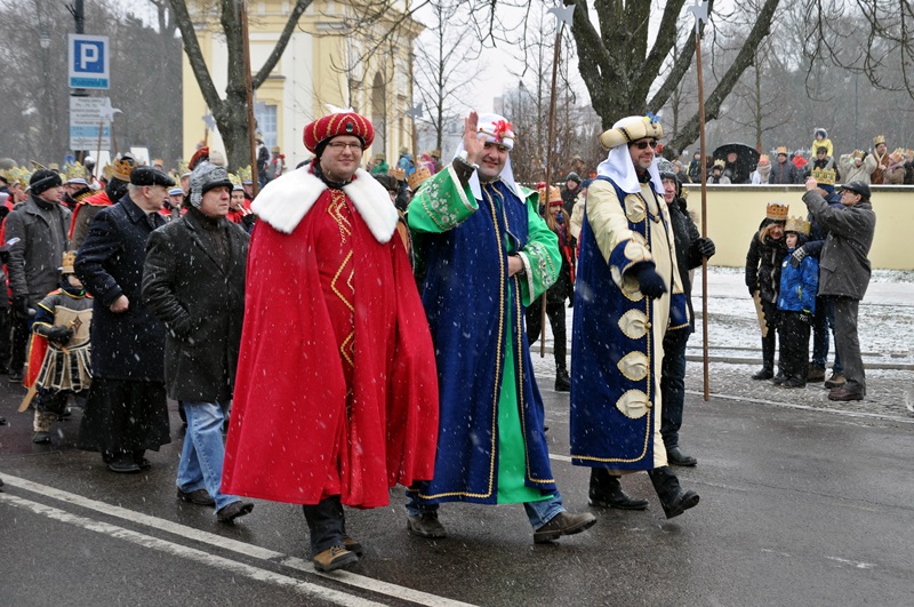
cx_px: 457
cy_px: 304
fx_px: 1293
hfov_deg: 38.9
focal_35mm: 51
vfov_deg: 26.4
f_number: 5.6
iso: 360
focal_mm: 34
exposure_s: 1/125
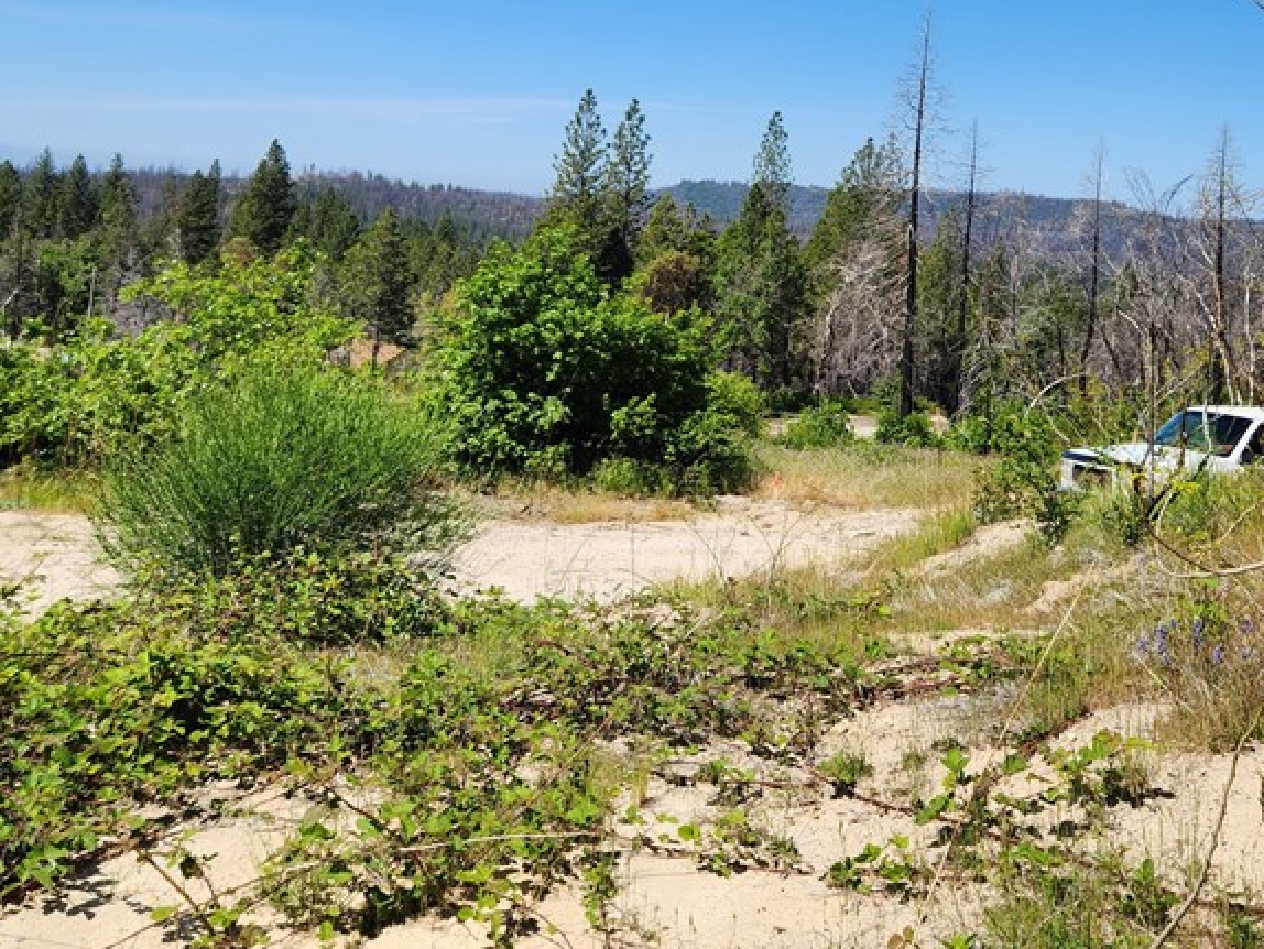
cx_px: 702
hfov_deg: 45.7
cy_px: 183
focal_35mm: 41
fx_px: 1498
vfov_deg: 34.1
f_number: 1.8
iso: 20
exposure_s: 1/1834
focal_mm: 5.4
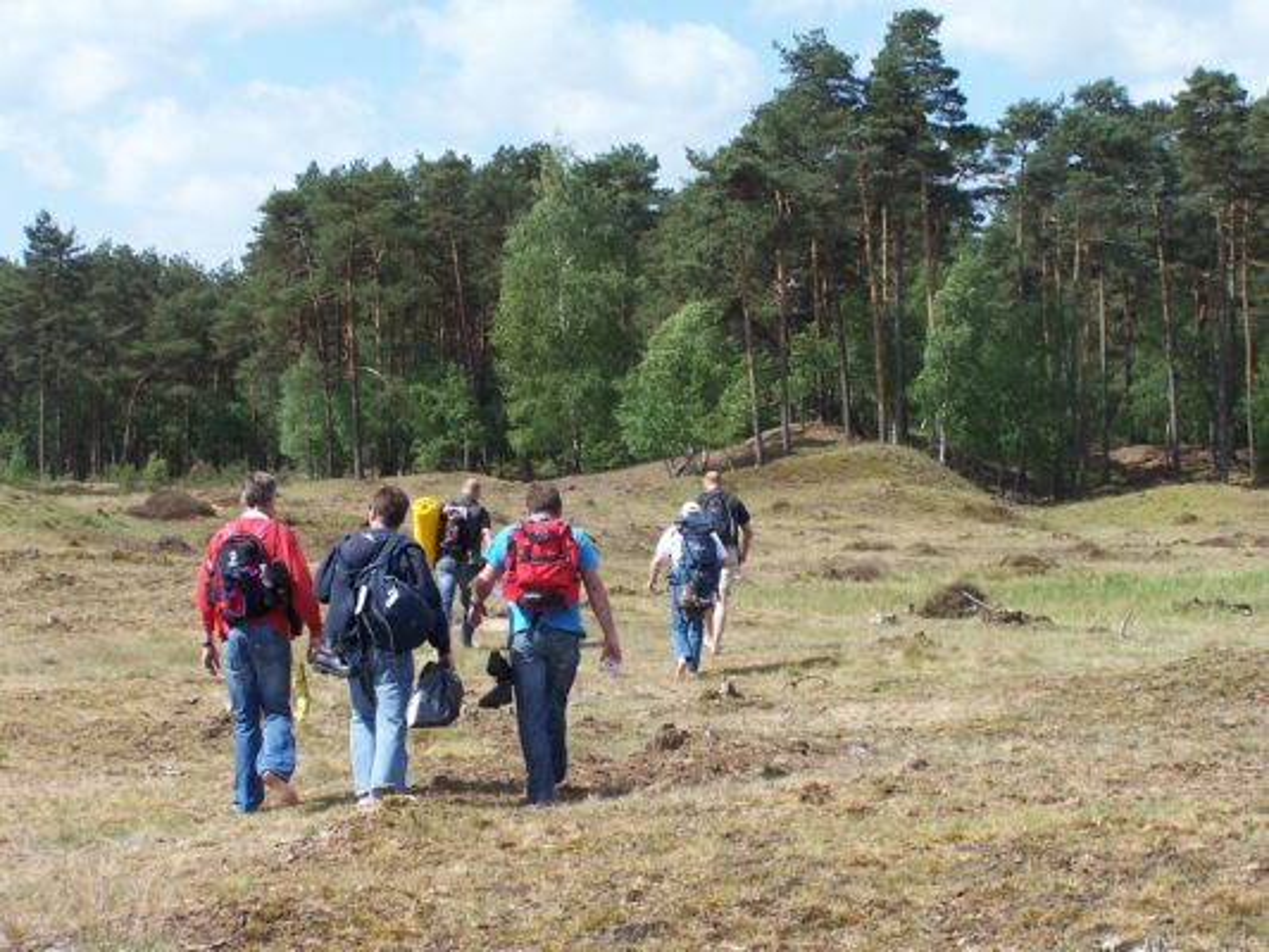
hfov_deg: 23.8
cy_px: 476
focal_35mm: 82
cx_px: 634
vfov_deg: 18.0
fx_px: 3007
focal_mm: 13.7
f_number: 4.5
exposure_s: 1/350
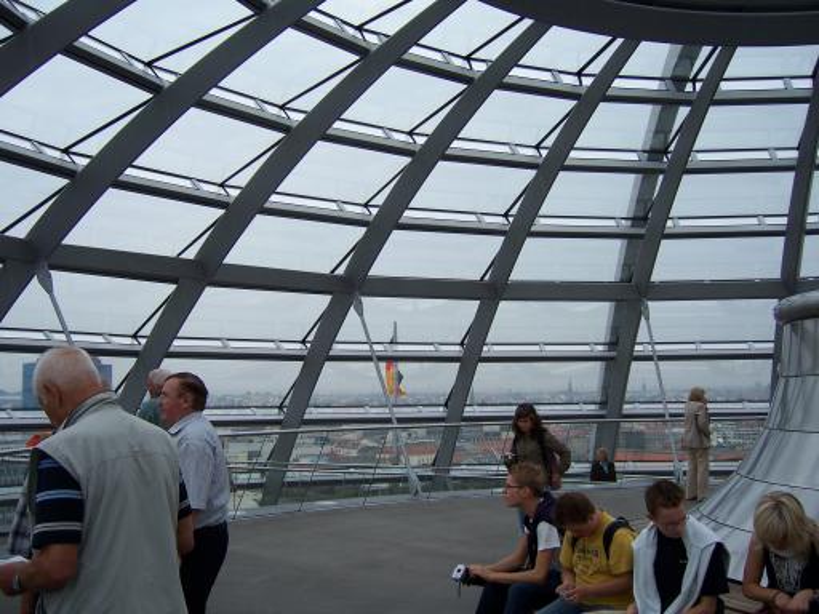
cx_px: 410
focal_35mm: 36
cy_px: 307
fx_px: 852
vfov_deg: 39.7
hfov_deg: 51.4
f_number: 3
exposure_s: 1/350
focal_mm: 6
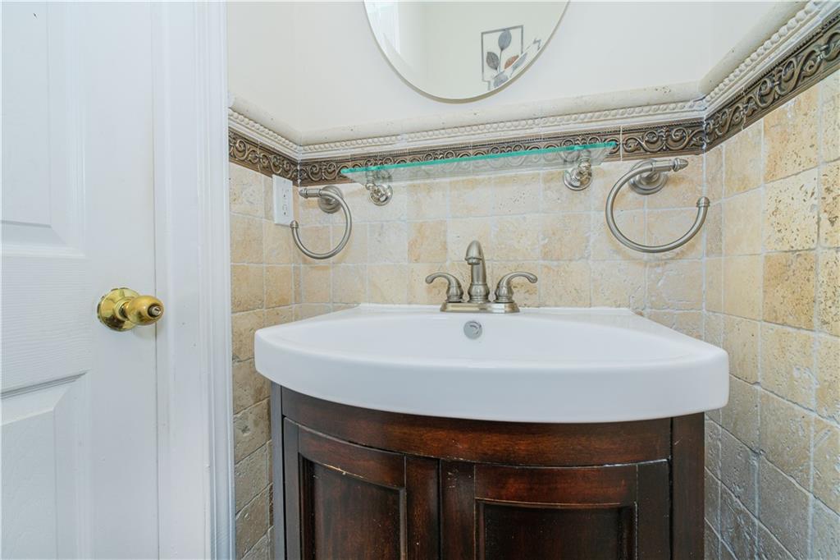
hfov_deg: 100.4
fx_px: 350
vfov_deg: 77.3
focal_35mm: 15
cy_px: 280
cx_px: 420
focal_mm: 10
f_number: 8
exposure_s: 1/60
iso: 320
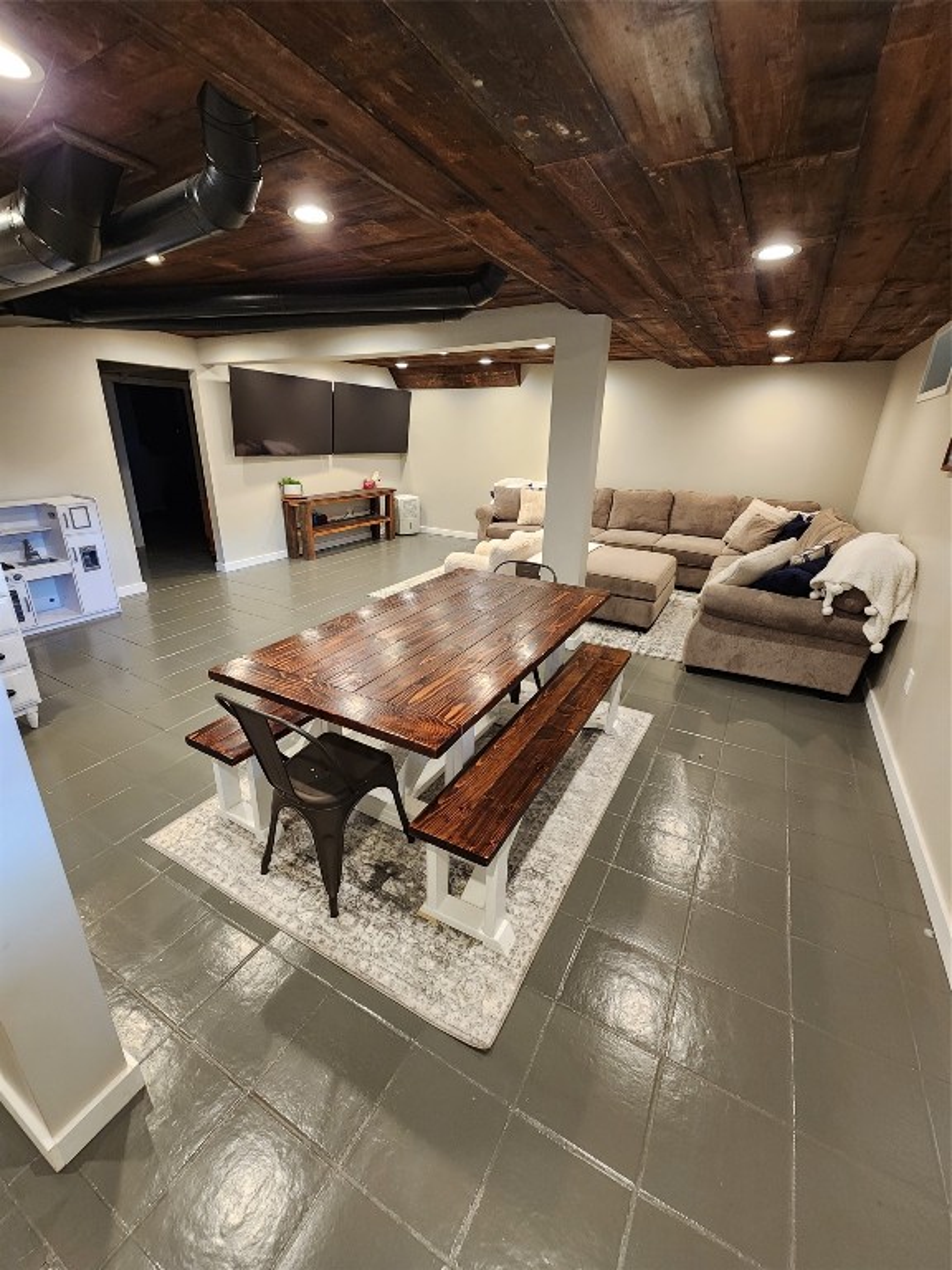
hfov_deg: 89.9
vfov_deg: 106.2
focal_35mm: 13
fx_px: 477
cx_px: 476
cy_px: 635
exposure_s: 1/30
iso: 320
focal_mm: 2.2
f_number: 2.2
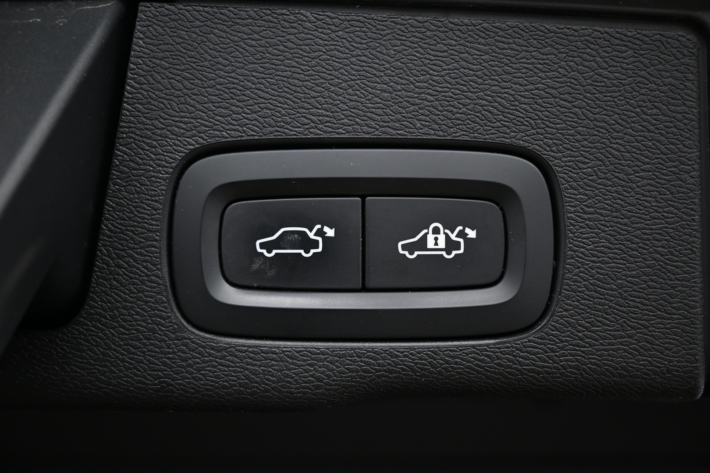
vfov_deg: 35.5
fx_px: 740
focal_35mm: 38
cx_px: 355
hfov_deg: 51.3
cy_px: 236
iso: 800
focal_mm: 25
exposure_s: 1/50
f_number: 4.2
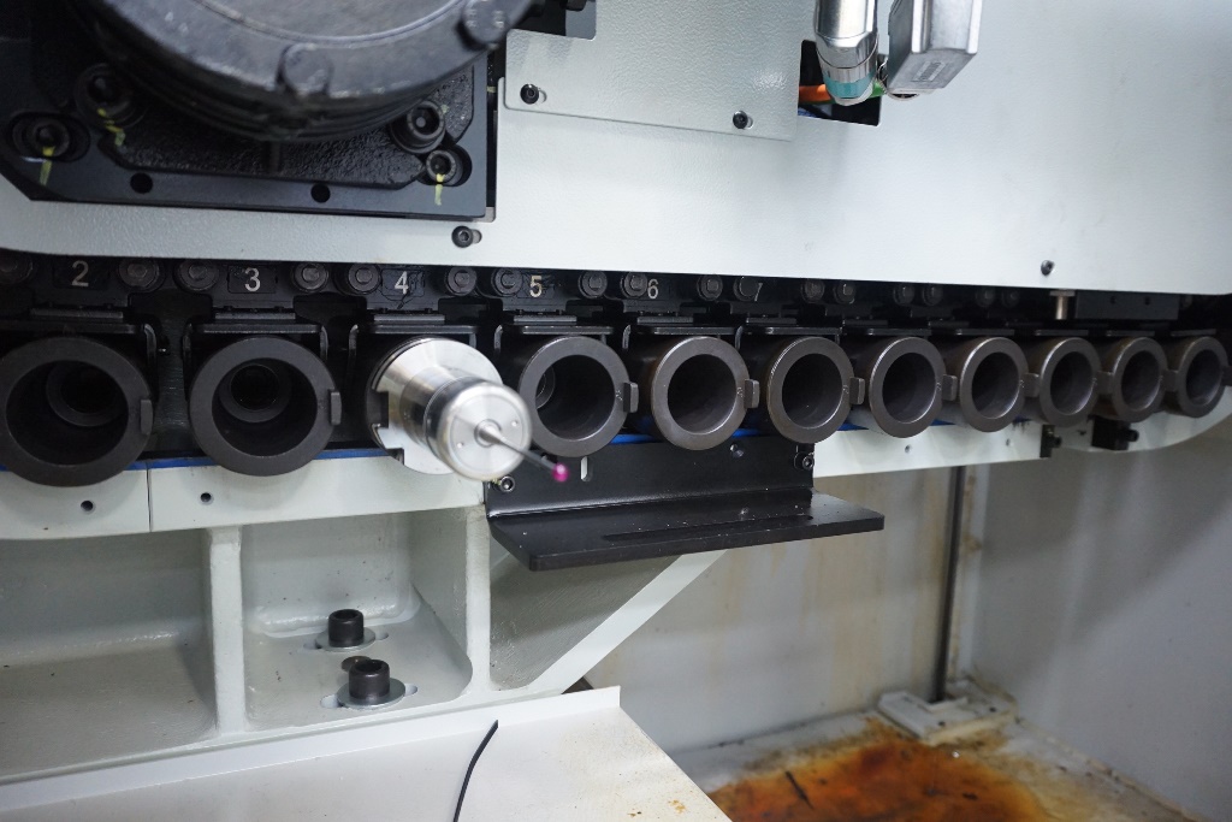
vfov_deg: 47.9
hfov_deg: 67.4
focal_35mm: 27
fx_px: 924
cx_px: 616
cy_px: 411
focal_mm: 18
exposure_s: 1/60
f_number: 3.5
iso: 2000
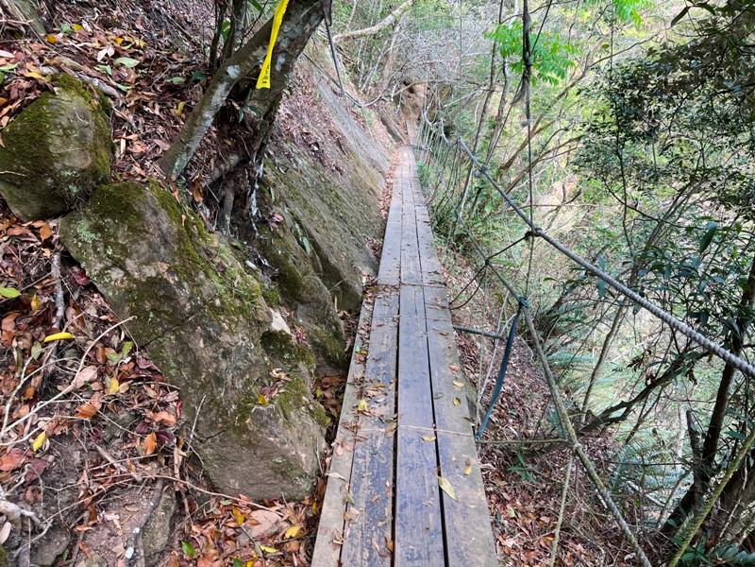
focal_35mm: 26
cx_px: 378
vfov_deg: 53.1
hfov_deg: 67.3
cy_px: 284
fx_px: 567
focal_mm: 5.7
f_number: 1.5
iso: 40
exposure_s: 1/251
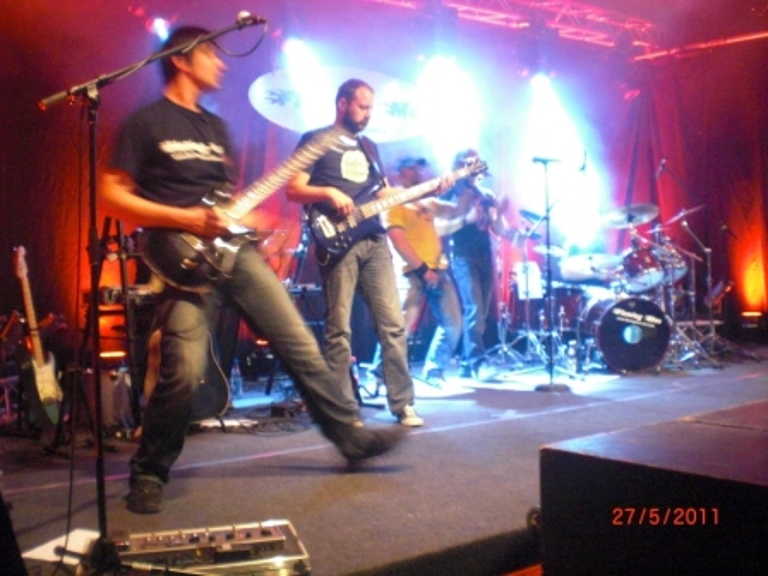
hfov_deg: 49.0
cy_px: 288
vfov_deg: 37.7
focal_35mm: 38
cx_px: 384
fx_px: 843
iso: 800
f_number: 3.1
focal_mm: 6.3
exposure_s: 1/8
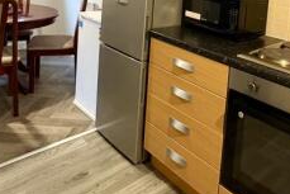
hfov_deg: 51.0
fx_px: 298
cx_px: 191
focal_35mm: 37
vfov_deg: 32.5
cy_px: -10
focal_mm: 2.22
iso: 640
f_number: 2.2
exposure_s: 1/33
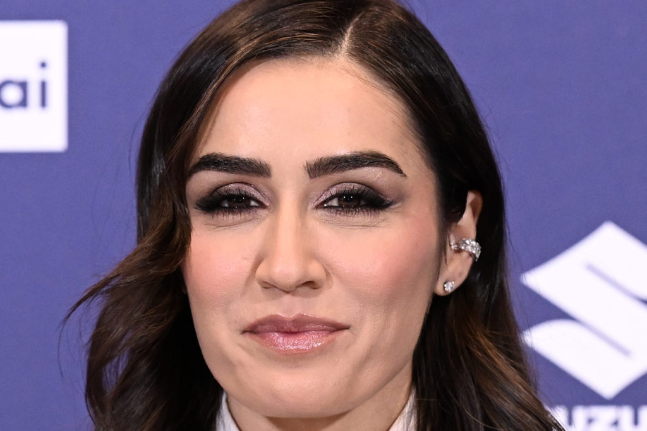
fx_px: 3774
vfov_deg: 6.5
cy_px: 216
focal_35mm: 210
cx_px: 324
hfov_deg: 9.8
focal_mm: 140
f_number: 3.2
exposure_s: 1/320
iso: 2500
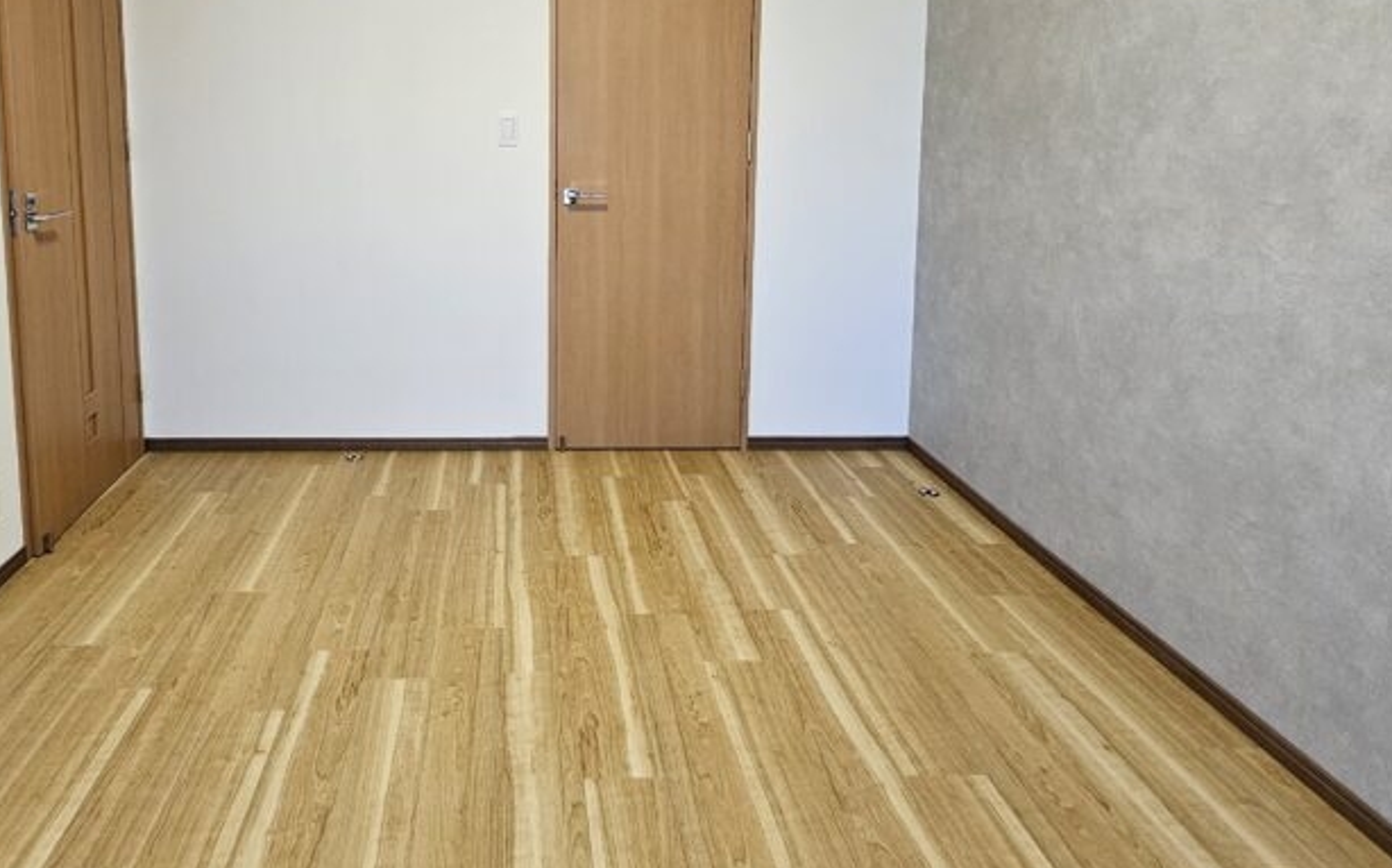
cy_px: 224
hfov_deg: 76.0
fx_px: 872
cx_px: 535
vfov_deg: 50.9
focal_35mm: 23
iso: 250
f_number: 2.2
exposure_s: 1/100
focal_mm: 2.2
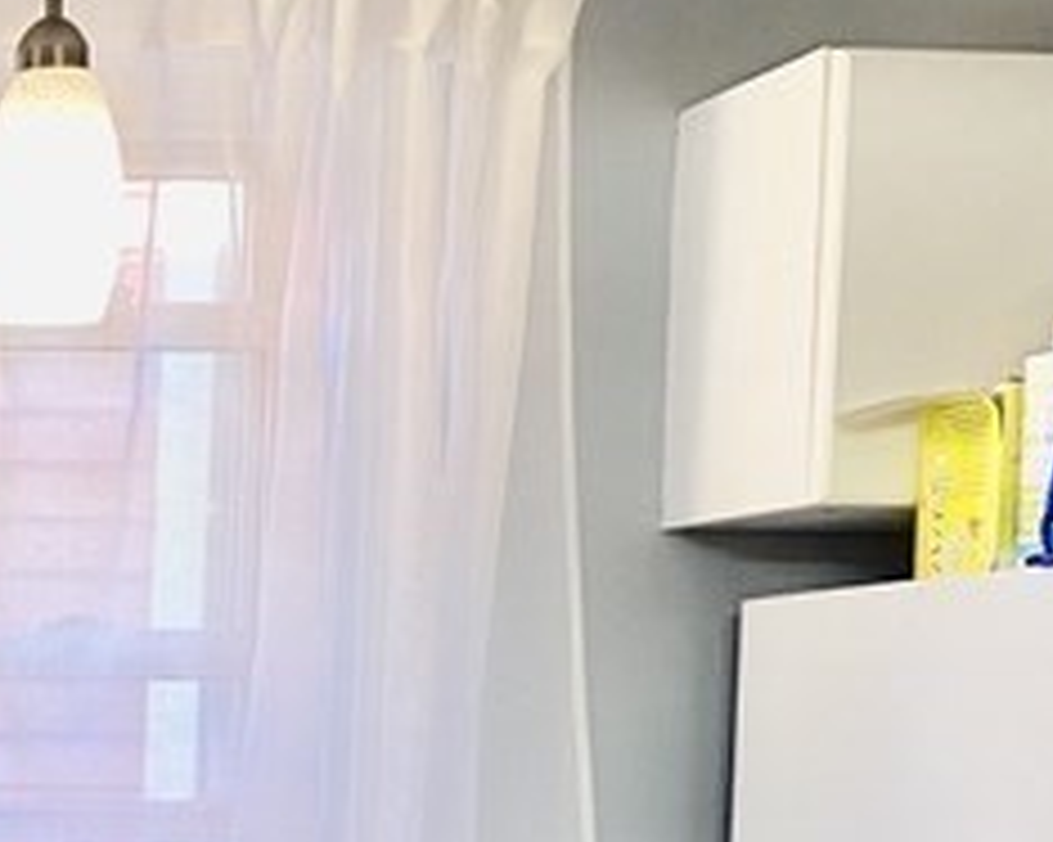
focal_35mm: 111
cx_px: -621
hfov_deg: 15.7
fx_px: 3458
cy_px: 1108
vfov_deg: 13.4
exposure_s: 1/60
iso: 80
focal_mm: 4.25
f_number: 1.8
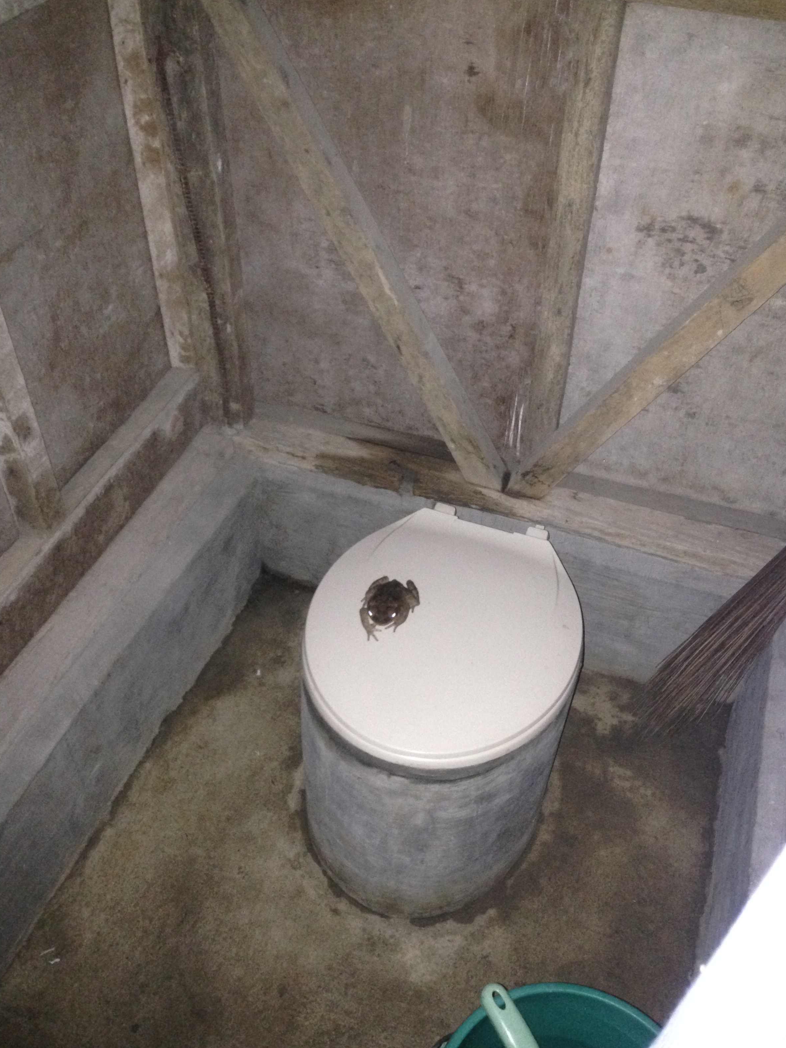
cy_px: 532
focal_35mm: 34
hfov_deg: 41.8
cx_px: 391
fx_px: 1029
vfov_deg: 54.0
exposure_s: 1/16
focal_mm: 4.12
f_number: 2.4
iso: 400
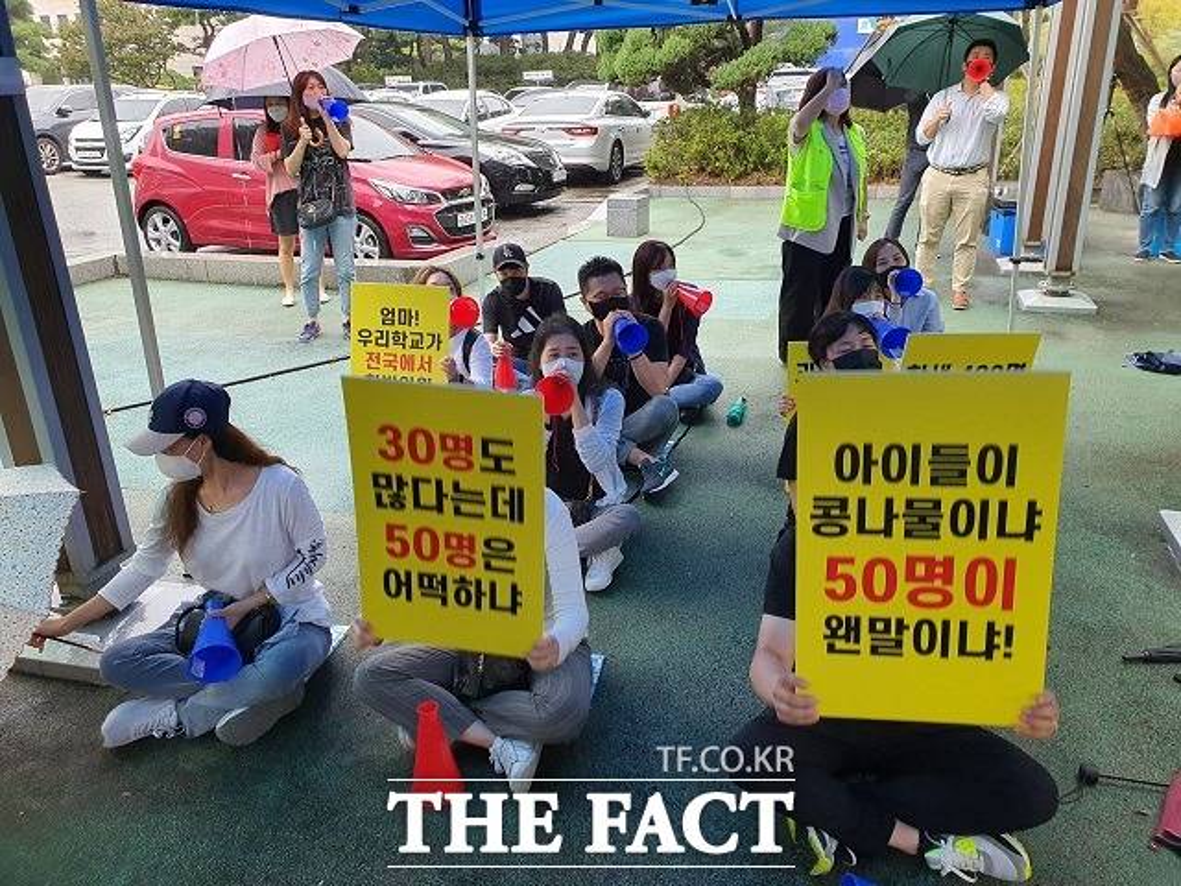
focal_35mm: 26
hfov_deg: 67.3
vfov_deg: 53.1
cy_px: 443
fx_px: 887
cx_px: 590
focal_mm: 4.3
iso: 200
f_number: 2.4
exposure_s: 1/120
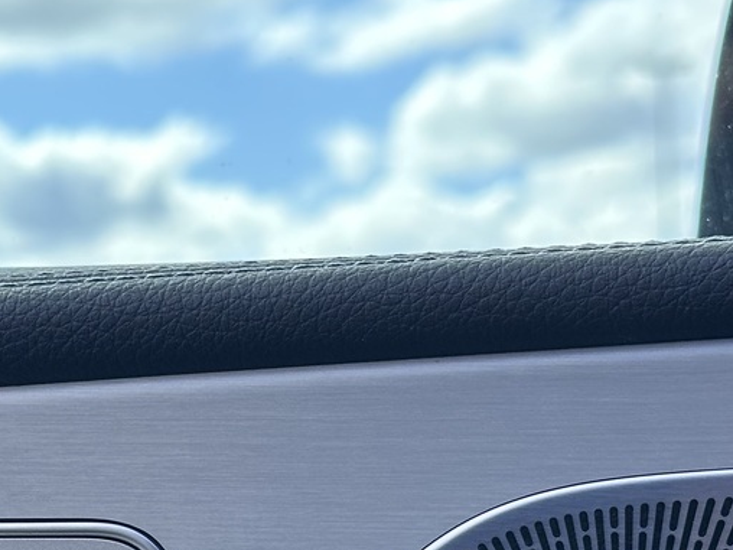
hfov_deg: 14.4
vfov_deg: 10.6
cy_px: 751
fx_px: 2880
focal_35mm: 136
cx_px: 113
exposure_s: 1/962
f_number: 1.78
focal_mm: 6.86
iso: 64
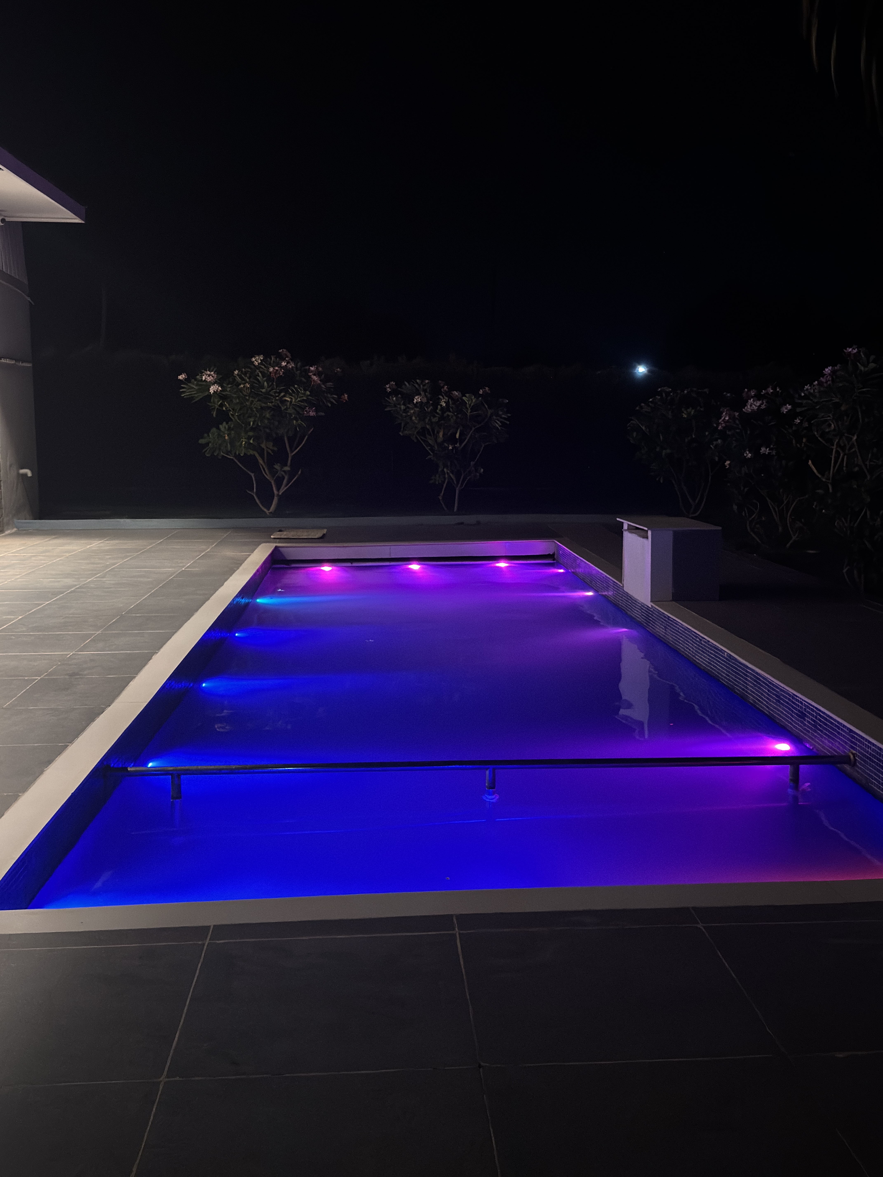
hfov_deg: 40.7
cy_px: 588
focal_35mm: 35
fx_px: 1190
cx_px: 442
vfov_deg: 52.6
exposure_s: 1/18
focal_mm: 6.76
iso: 1000
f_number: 1.78
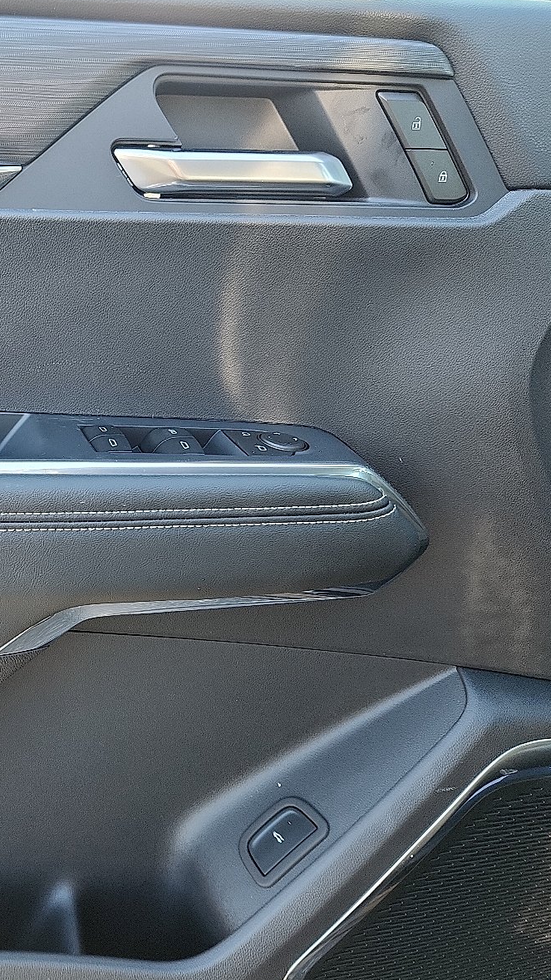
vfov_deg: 58.0
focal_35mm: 34
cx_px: -32
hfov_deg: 31.4
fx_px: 883
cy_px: 488
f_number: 1.8
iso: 107
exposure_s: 1/59.2
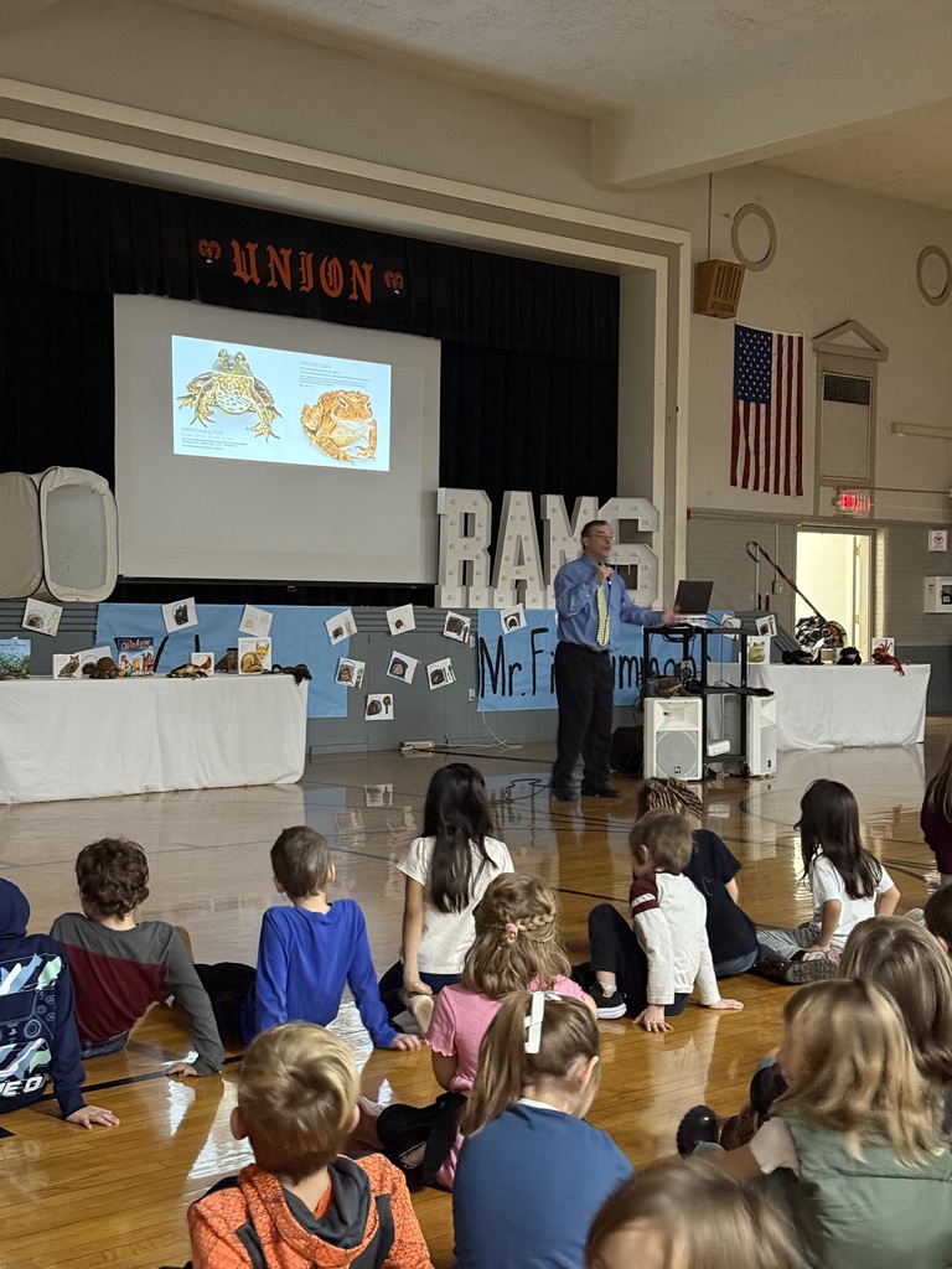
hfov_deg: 30.3
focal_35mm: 48
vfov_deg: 39.7
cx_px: 476
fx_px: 1760
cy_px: 634
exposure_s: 1/24
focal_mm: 6.76
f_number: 1.78
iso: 640
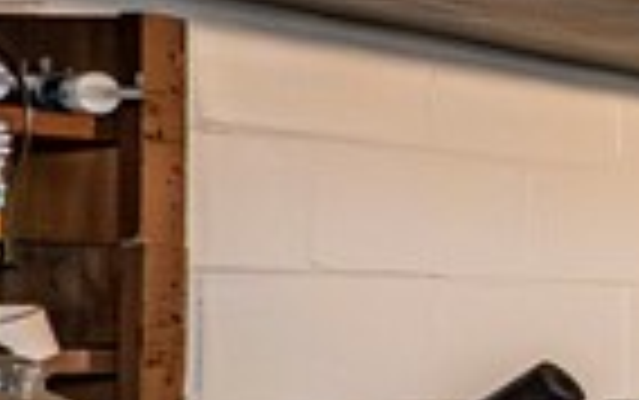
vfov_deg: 12.0
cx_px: 2072
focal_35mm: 109
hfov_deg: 10.5
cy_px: 290
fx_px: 1900
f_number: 7.1
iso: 10000
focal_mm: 14
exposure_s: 1/60
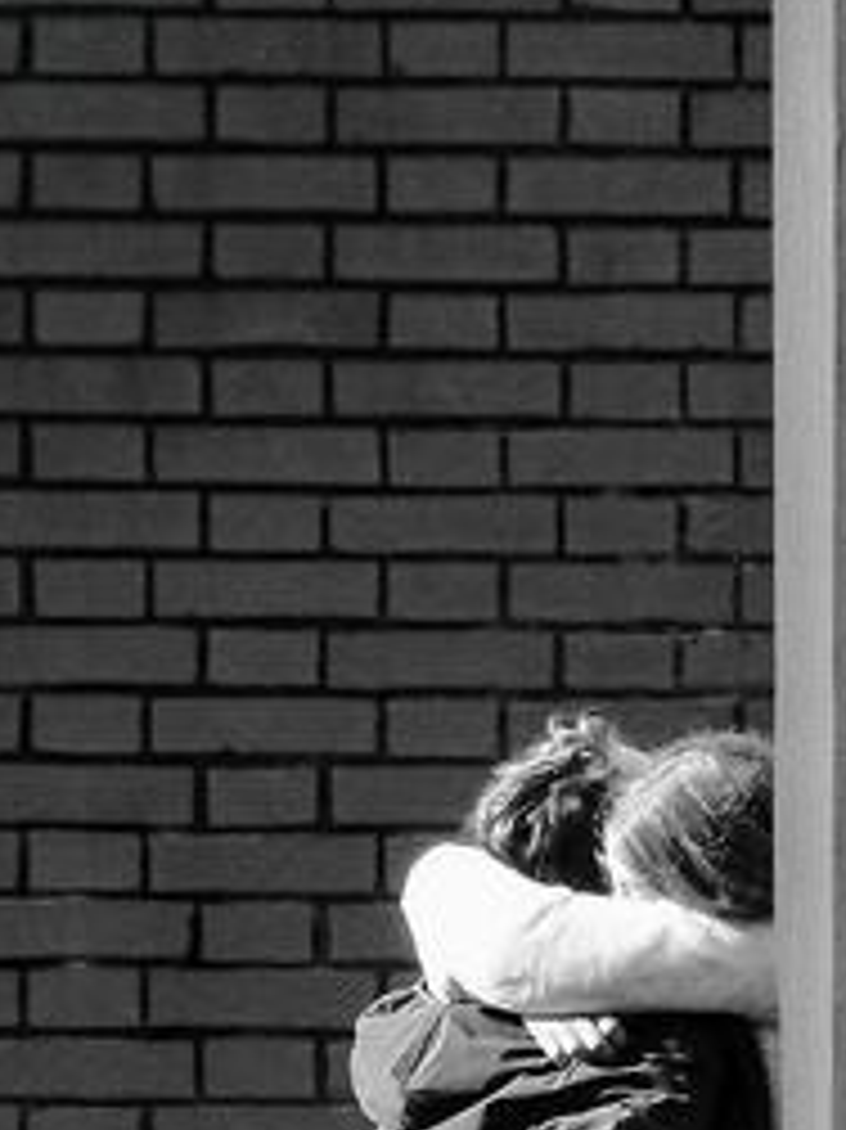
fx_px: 33168
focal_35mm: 1017
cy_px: 1319
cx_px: 306
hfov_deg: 1.5
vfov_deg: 1.9
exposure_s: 1/160
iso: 200
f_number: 8
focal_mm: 72.78
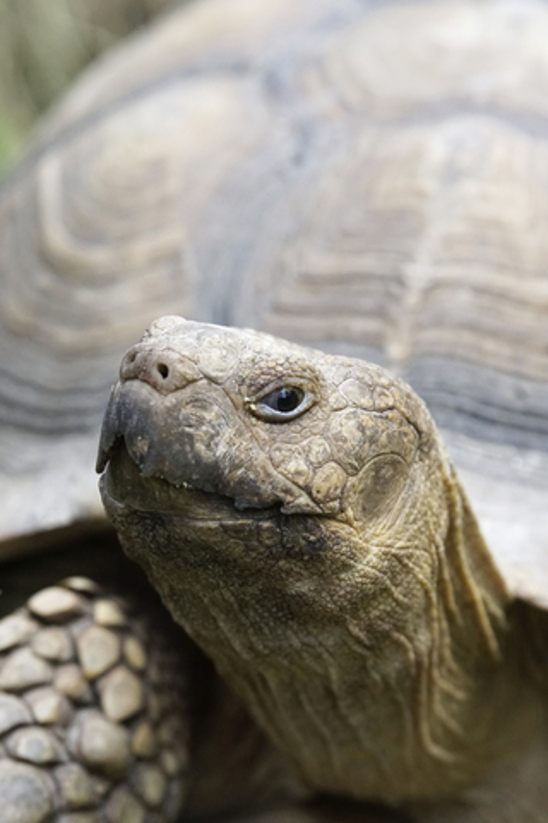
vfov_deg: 6.0
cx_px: 259
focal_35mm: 344
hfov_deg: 4.0
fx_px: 7854
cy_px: 425
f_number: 5
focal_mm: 200
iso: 1600
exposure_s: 1/1600
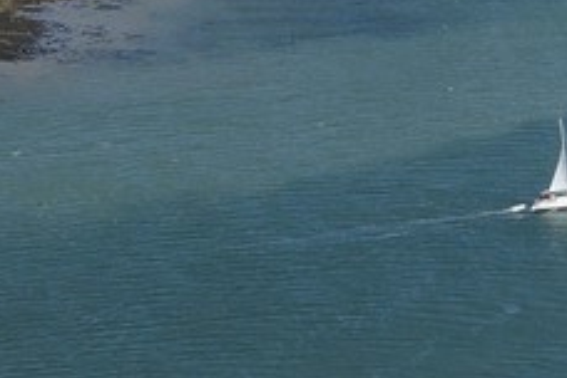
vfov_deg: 4.0
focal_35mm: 337
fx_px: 5307
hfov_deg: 5.7
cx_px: 1689
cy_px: -286
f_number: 10
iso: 400
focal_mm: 48
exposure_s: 1/800
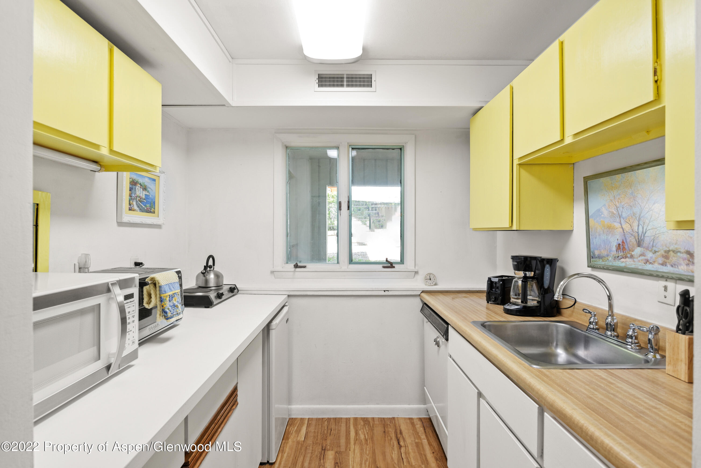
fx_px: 370
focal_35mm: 19
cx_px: 350
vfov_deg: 64.6
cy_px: 234
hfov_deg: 86.9
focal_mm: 19
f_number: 7.1
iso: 640
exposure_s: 1/20
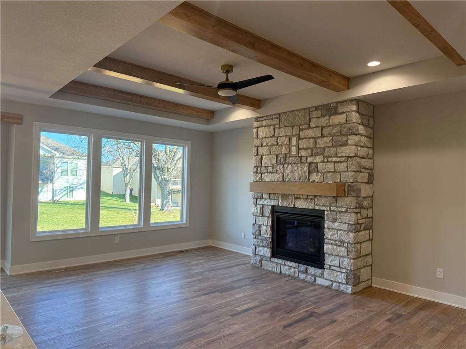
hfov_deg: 71.6
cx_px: 233
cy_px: 174
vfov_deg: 56.8
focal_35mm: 24
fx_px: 323
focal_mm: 6.76
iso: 160
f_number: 1.78
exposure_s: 1/237
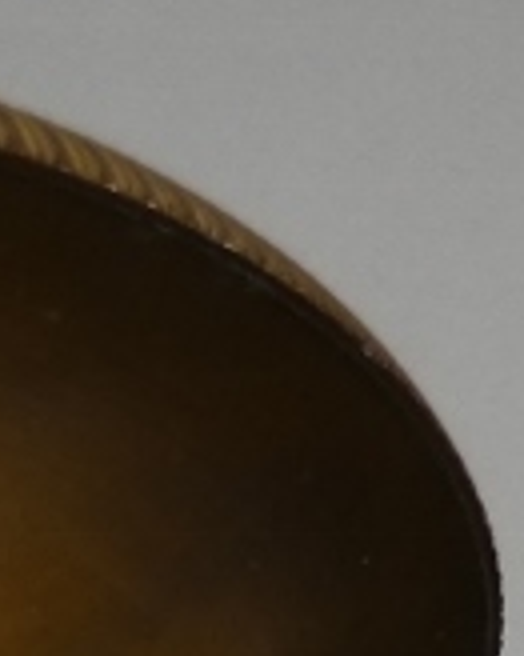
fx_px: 2367
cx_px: -464
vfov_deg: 12.8
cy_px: 1476
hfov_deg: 11.6
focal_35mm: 122
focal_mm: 3.6
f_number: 2.8
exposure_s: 1/80
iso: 80
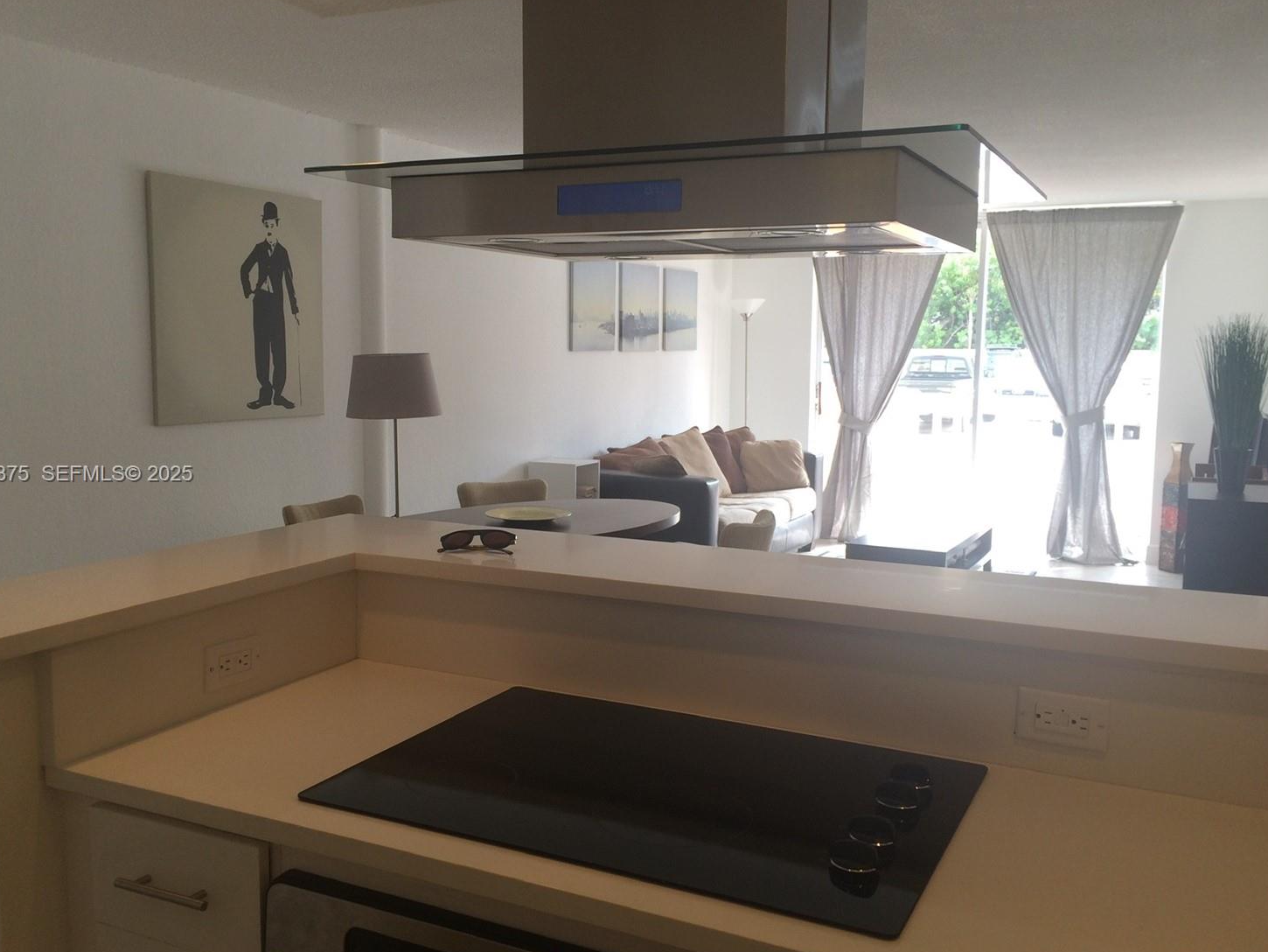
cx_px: 620
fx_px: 1172
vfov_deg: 44.2
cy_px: 475
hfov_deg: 56.8
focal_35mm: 32
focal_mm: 4.15
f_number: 2.2
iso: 32
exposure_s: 1/60
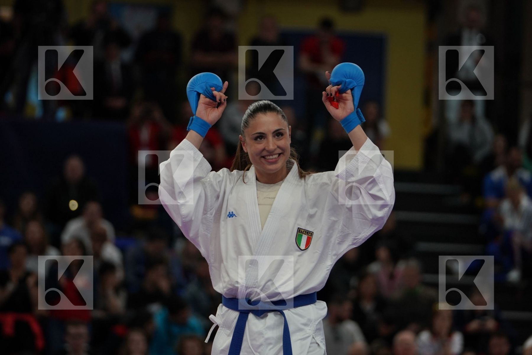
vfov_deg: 6.1
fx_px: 3325
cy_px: 178
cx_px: 266
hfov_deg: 9.1
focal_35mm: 225
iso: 800
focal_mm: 150
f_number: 2.8
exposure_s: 1/1000
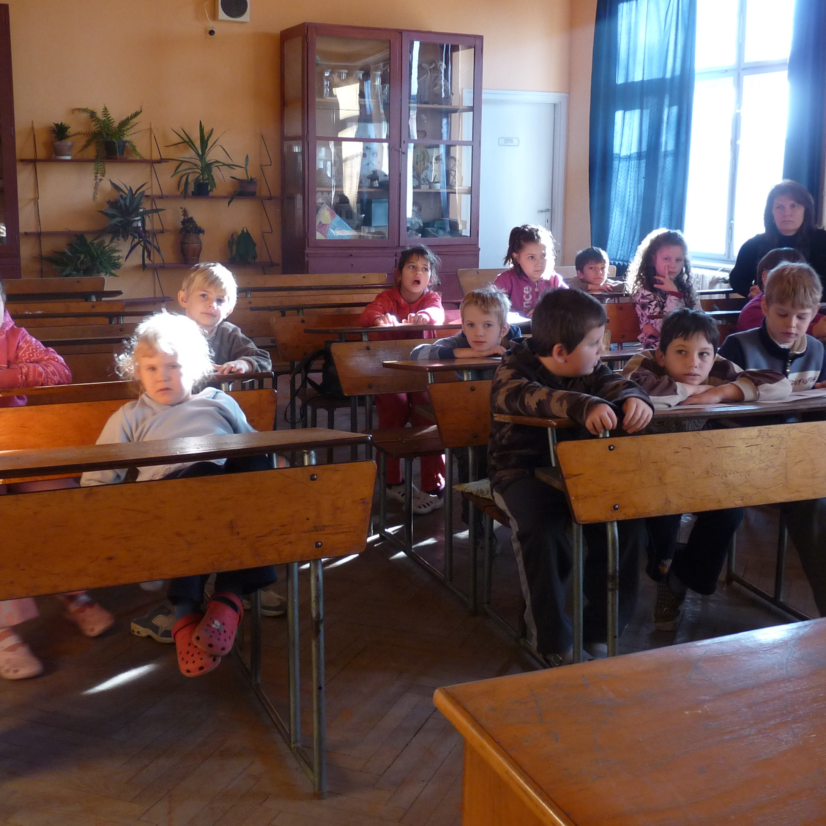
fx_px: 1080
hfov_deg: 41.8
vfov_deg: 41.8
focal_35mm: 40
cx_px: 436
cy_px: 374
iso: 200
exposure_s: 1/30
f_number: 2.8
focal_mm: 4.8
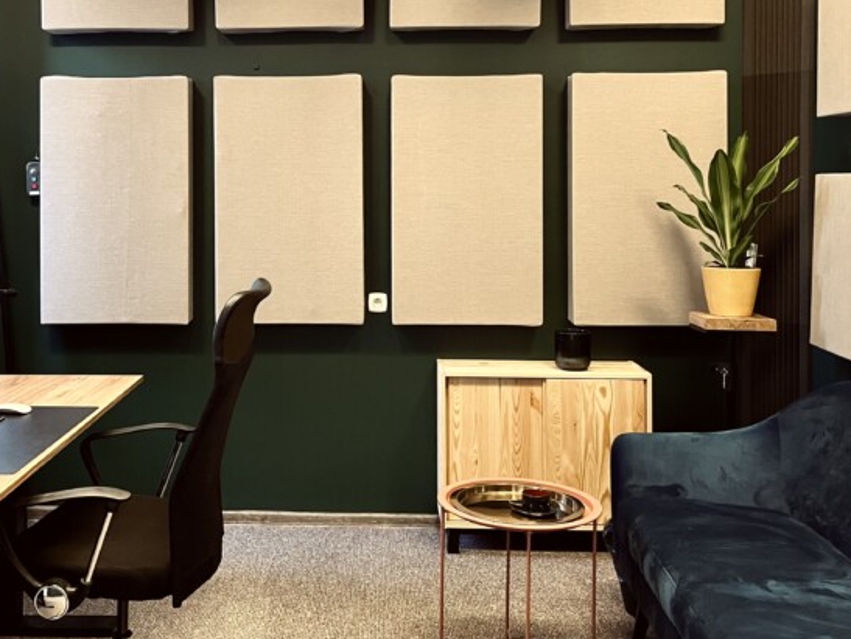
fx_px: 935
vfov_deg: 37.1
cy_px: 187
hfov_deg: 48.7
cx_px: 352
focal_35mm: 38
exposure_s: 1/50
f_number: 1.6
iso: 500
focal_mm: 5.1
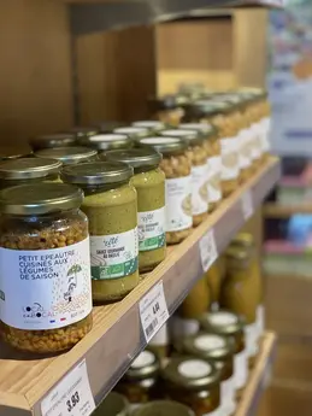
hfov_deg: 28.0
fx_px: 625
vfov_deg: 36.8
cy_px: 208
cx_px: 156
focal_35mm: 52
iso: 125
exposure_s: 1/122
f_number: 2
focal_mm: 6
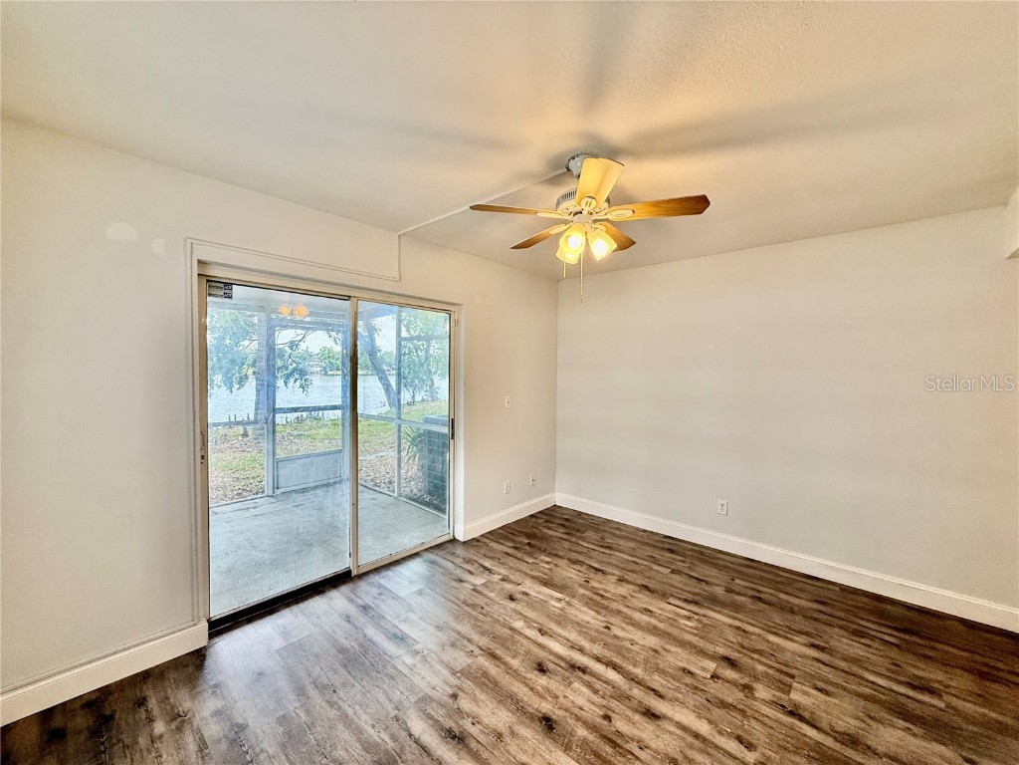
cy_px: 382
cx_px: 510
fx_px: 412
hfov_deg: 102.1
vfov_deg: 85.7
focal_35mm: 14
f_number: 2.2
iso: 200
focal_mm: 2.22
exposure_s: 1/120
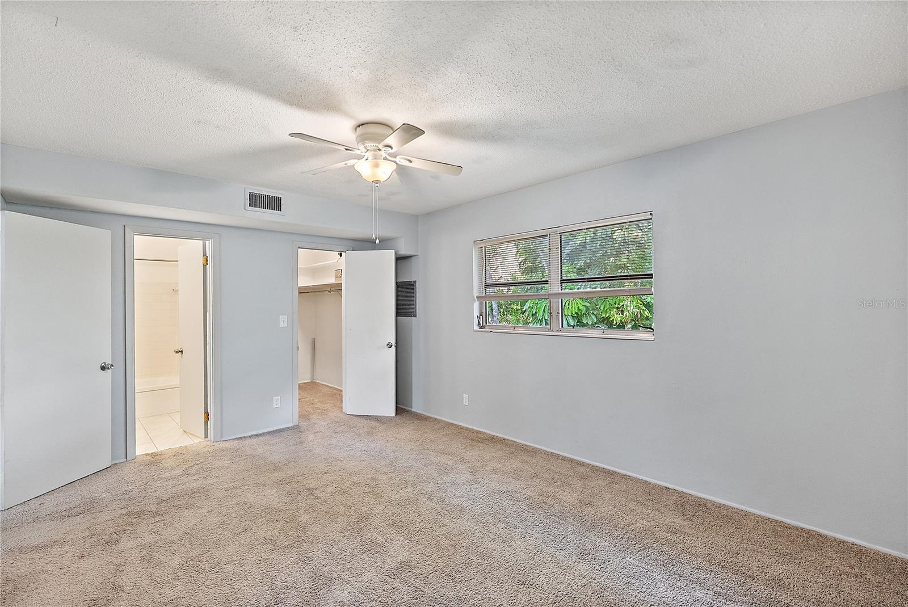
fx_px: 404
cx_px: 454
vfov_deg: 73.9
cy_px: 304
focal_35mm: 16
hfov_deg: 96.7
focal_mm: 16
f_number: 4
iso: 1250
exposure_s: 1/13
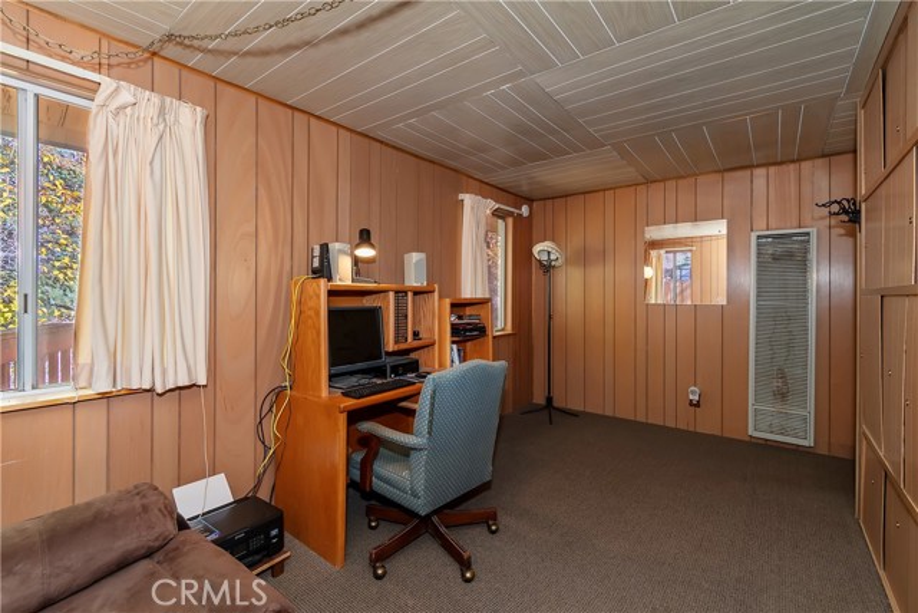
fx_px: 383
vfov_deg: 77.4
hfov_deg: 100.4
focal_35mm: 15
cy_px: 306
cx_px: 459
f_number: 8
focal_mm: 10
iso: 400
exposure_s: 1/30
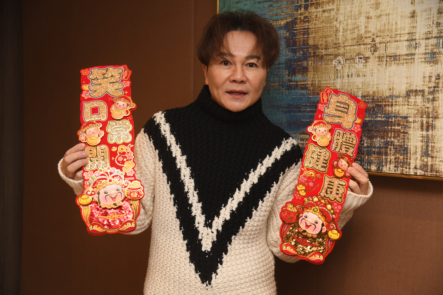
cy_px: 148
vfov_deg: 26.0
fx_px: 640
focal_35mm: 52
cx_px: 222
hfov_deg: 38.2
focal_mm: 52
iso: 1000
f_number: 4
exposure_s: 1/200
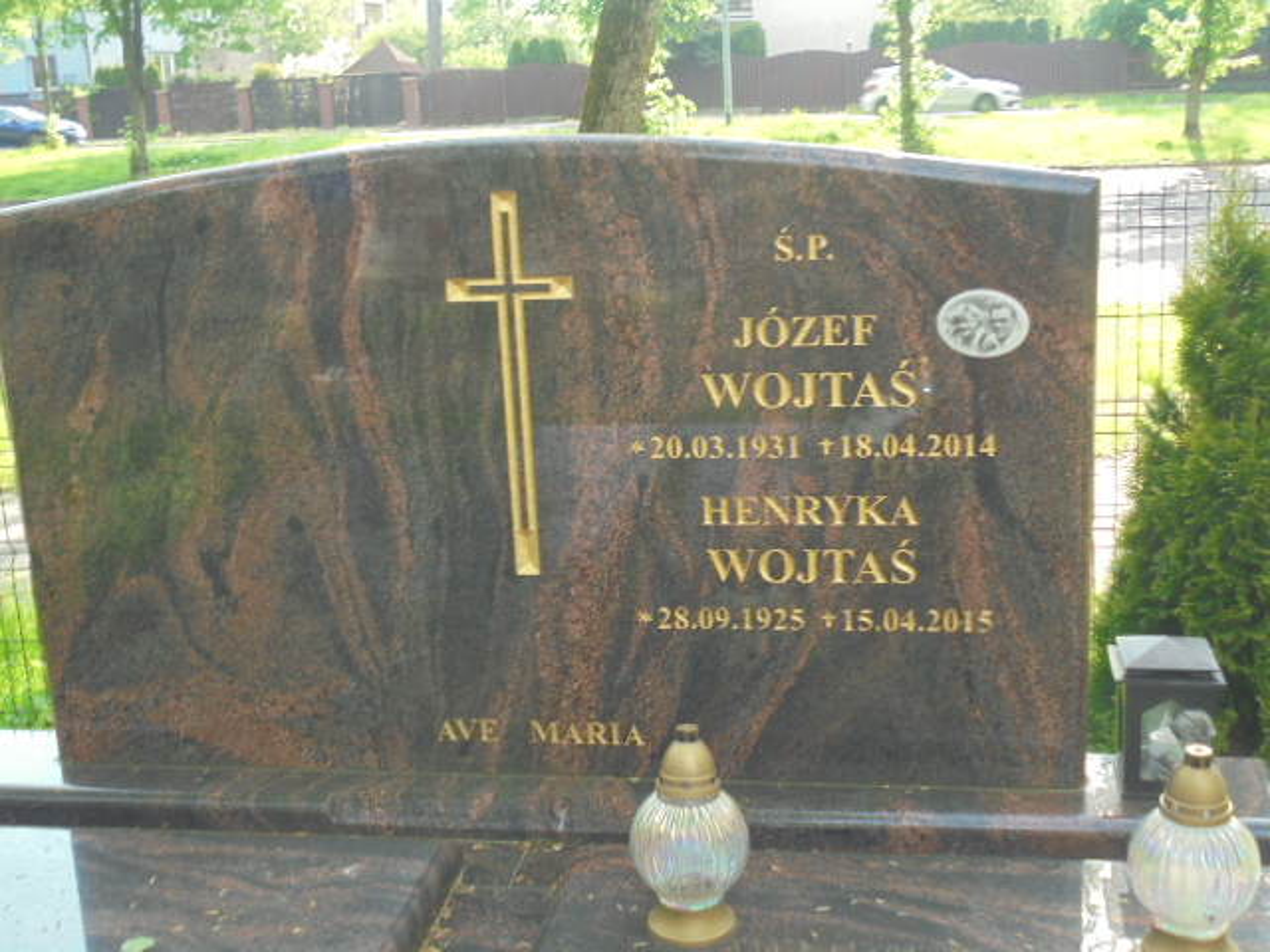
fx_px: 1578
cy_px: 476
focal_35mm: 43
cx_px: 635
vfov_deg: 33.6
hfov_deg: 43.9
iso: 100
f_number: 4.5
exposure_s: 1/60
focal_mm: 7.8
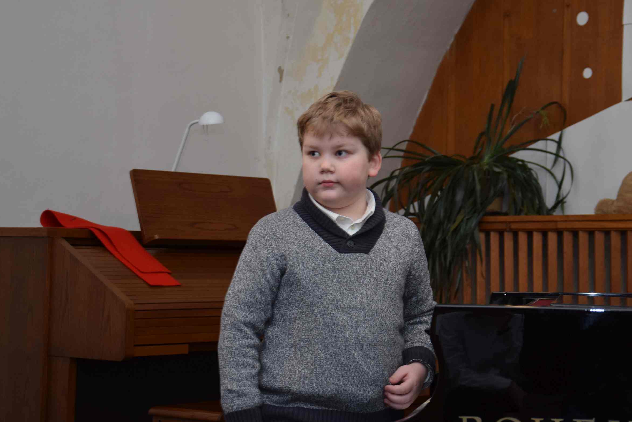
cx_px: 355
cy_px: 212
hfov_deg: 23.7
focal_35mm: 86
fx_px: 1504
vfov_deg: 16.0
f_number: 4.8
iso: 400
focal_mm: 45
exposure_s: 1/100
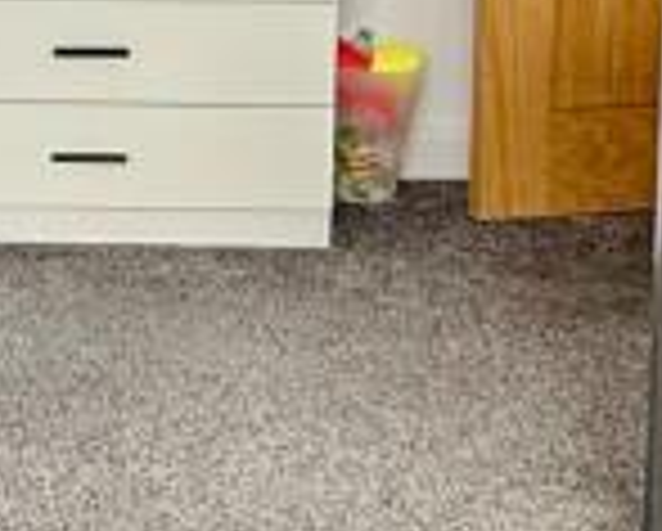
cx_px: 36
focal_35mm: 95
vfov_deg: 14.8
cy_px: -324
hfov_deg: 19.7
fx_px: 1864
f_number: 2.2
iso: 160
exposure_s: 1/99
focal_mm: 2.22
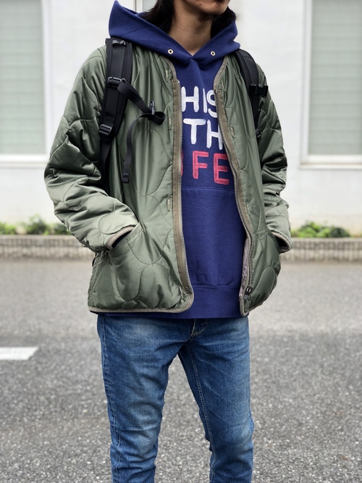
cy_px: 242
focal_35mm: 52
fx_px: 725
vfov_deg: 36.8
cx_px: 181
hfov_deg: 28.0
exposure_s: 1/302
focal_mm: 6
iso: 16
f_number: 2.4
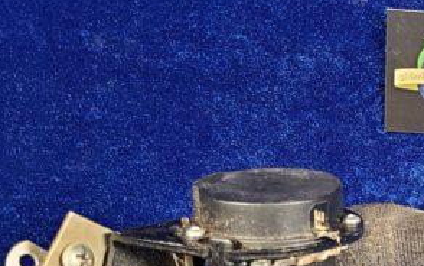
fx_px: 1110
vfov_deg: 13.3
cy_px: 308
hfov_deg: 20.2
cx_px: 521
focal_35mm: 96
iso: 200
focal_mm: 5.4
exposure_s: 1/60
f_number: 1.8
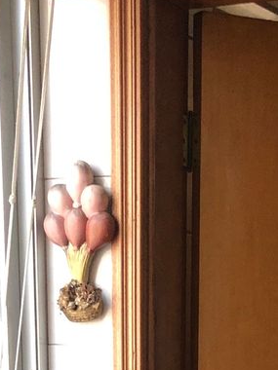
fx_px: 1135
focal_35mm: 106
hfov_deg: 13.8
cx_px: 247
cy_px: 680
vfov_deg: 15.7
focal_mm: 4
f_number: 1.8
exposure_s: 1/15
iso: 40
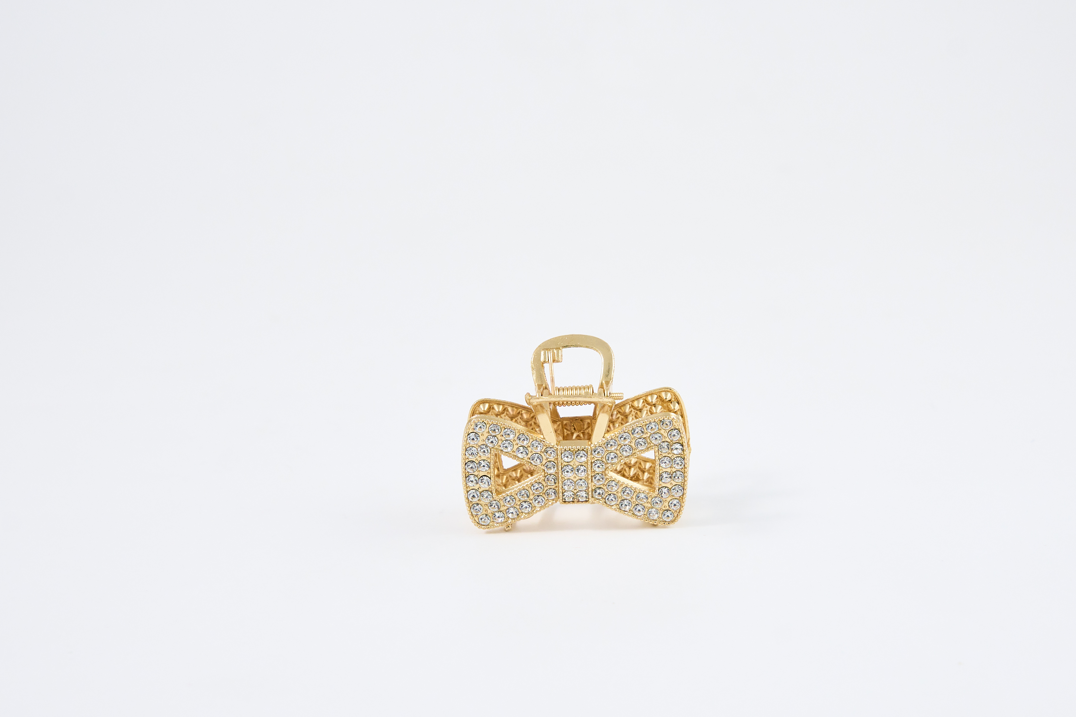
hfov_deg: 29.6
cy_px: 340
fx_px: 2032
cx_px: 576
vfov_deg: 20.0
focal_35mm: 68
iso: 200
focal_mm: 42
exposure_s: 1/100
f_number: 7.1
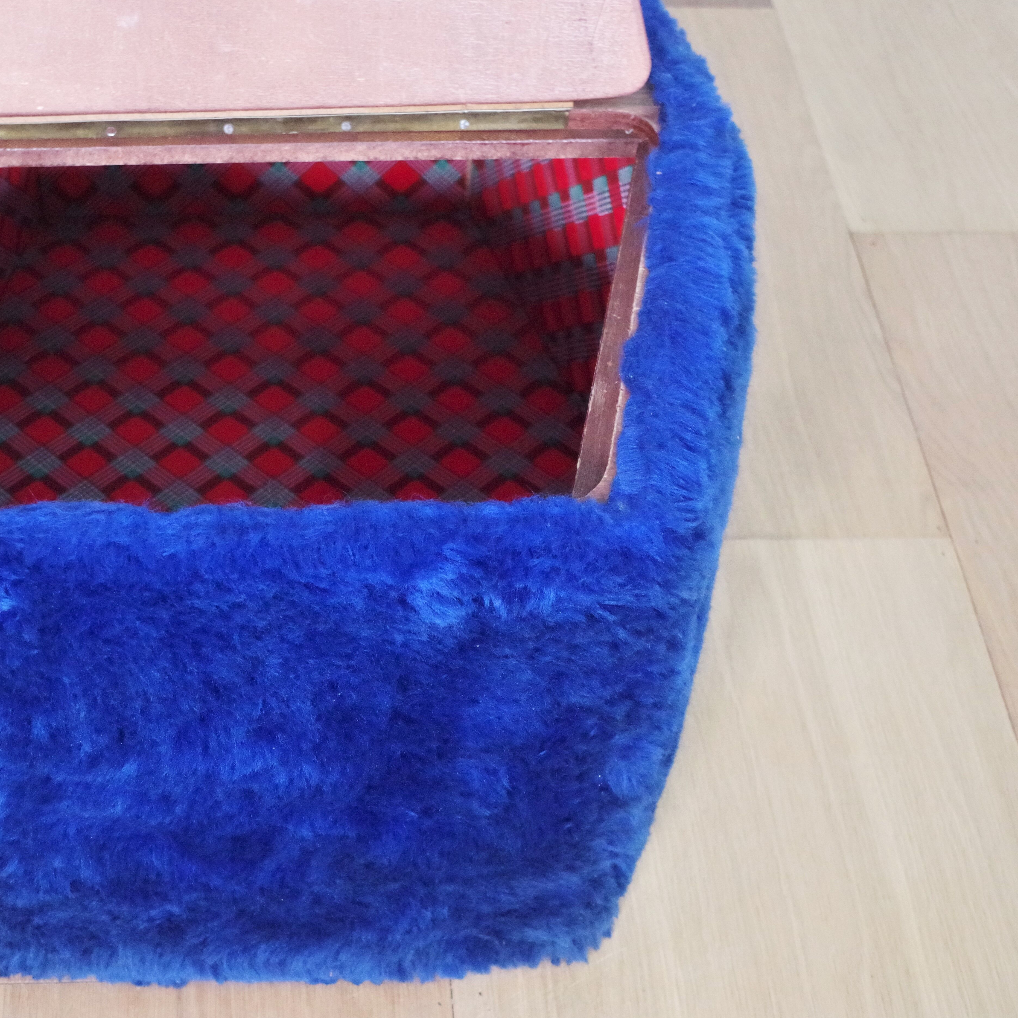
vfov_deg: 29.1
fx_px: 1963
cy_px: 510
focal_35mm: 59
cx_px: 268
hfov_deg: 28.7
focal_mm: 30.63
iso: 3200
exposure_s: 1/125
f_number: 4
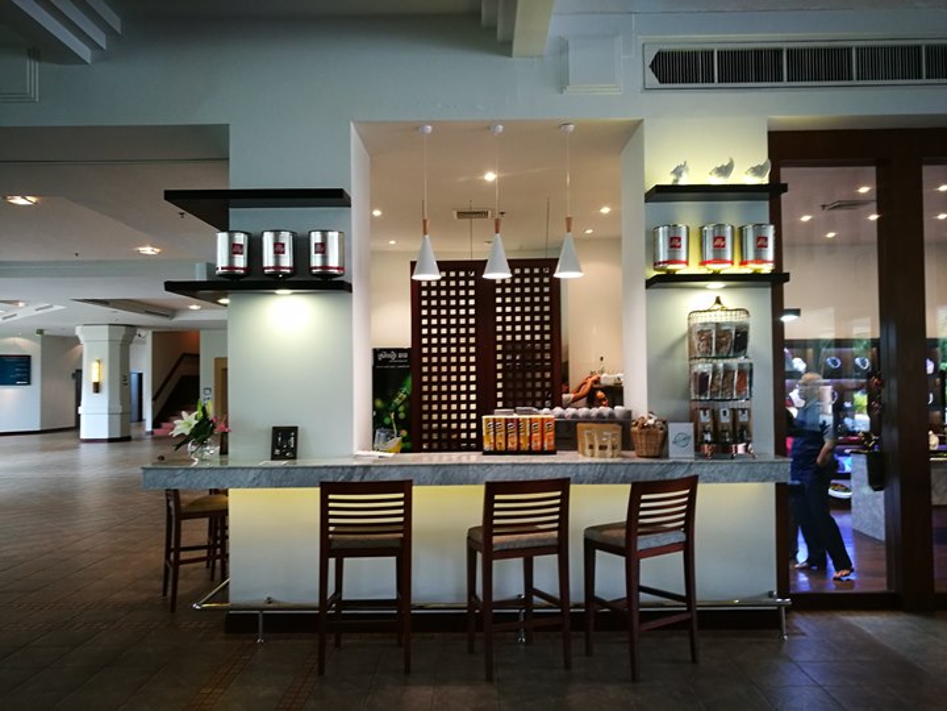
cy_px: 356
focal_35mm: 27
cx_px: 474
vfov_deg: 51.4
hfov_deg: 65.3
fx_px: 739
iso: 200
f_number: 2.2
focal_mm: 4.5
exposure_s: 1/33.3
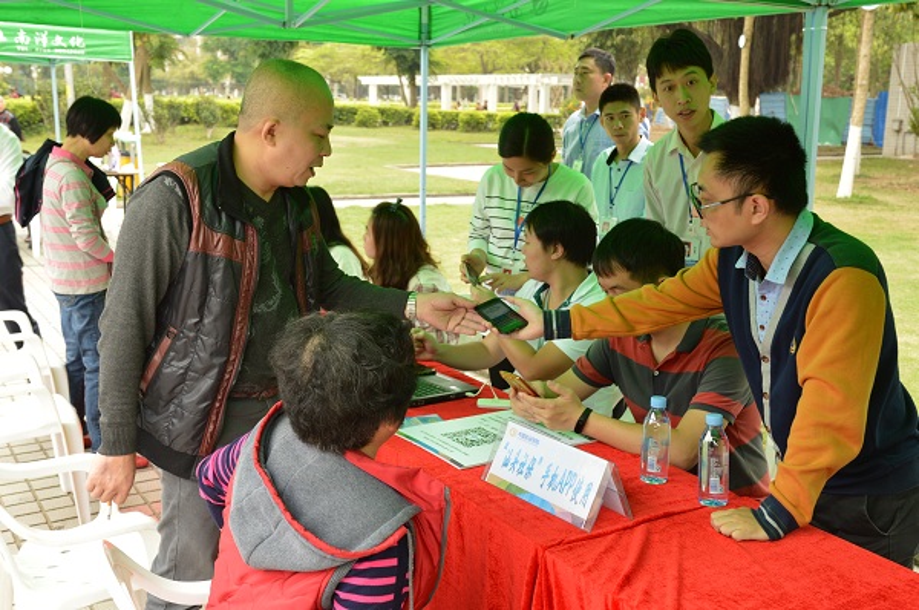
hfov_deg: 49.6
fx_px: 994
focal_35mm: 39
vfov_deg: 34.1
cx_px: 460
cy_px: 305
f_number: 4.5
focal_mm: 26
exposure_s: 1/80
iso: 200
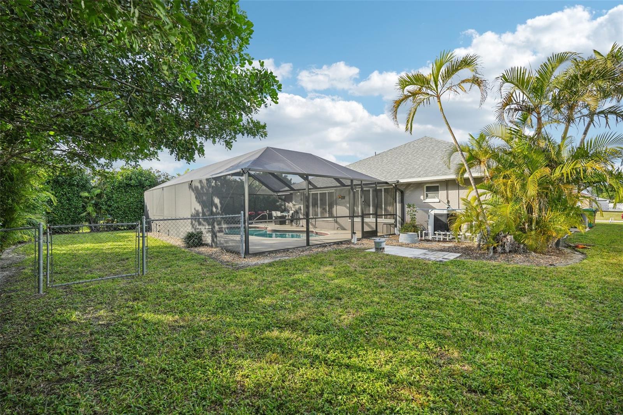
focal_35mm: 16
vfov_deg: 73.7
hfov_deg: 96.7
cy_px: 208
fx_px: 277
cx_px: 312
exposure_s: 1/1500
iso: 400
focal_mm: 16
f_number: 4.5
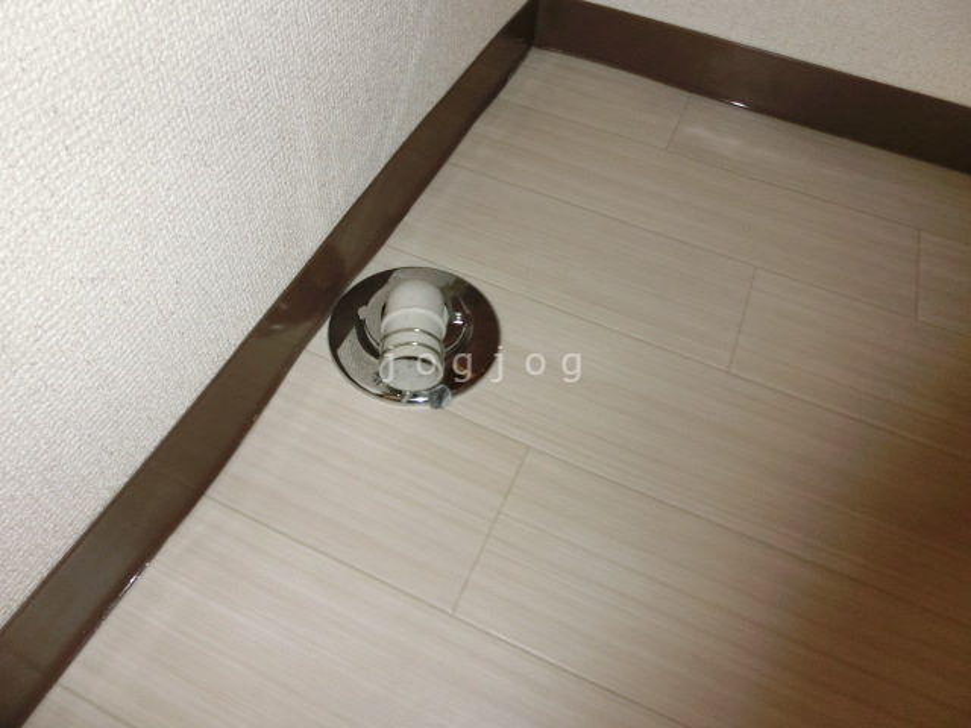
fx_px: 673
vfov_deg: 56.8
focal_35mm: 24
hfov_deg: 71.6
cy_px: 364
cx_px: 486
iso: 400
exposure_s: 1/15
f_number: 3
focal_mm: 4.24
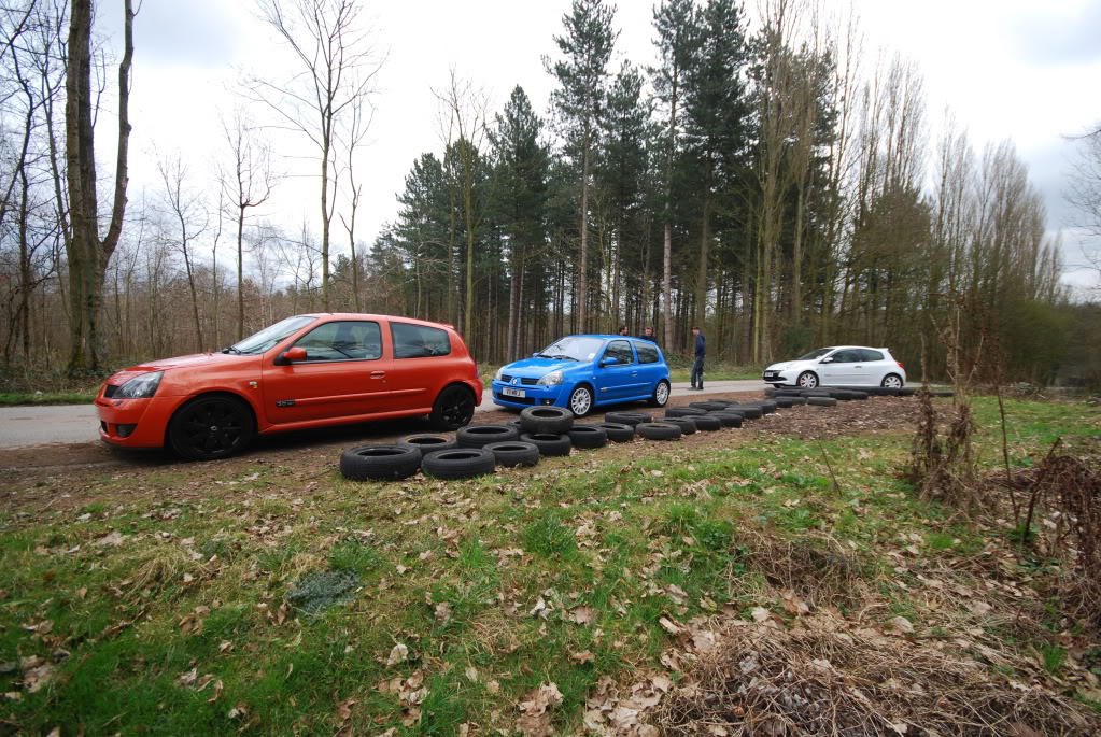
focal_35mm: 15
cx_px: 550
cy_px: 368
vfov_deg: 77.5
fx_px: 459
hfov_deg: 100.3
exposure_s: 1/125
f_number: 5.6
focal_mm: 10
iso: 180
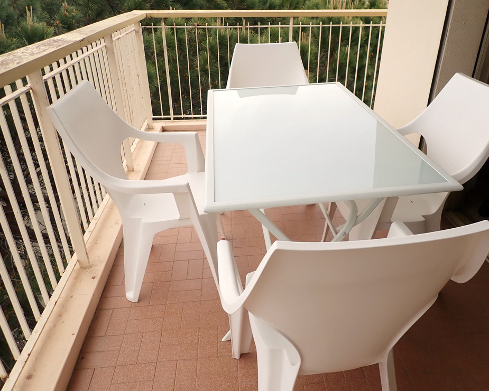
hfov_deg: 64.0
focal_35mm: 27
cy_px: 191
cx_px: 266
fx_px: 391
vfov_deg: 53.2
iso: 100
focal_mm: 4.5
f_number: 2.8
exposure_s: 1/400
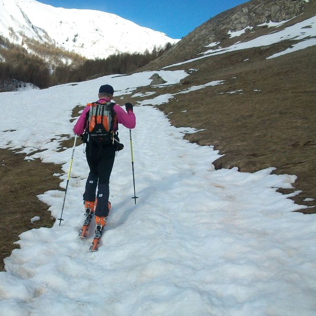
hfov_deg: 40.6
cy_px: 158
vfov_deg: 40.9
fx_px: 423
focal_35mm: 41
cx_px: 116
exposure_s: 1/320
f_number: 5.5
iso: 80
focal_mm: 5.7
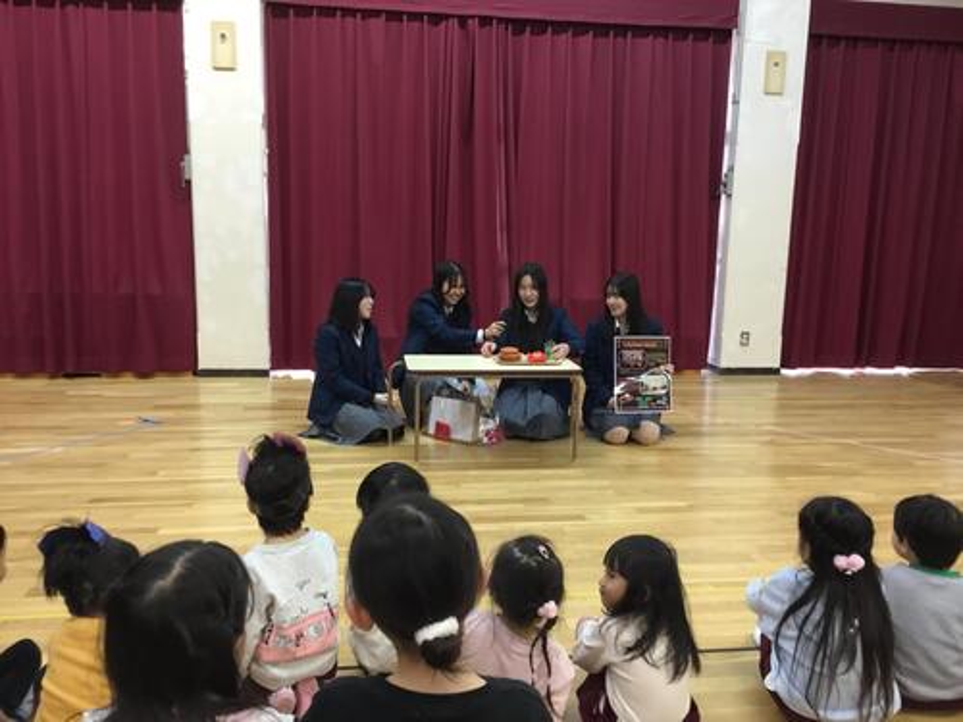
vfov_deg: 45.4
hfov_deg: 58.4
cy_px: 361
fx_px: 862
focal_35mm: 31
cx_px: 482
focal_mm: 3.3
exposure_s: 1/30
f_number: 2.4
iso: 100
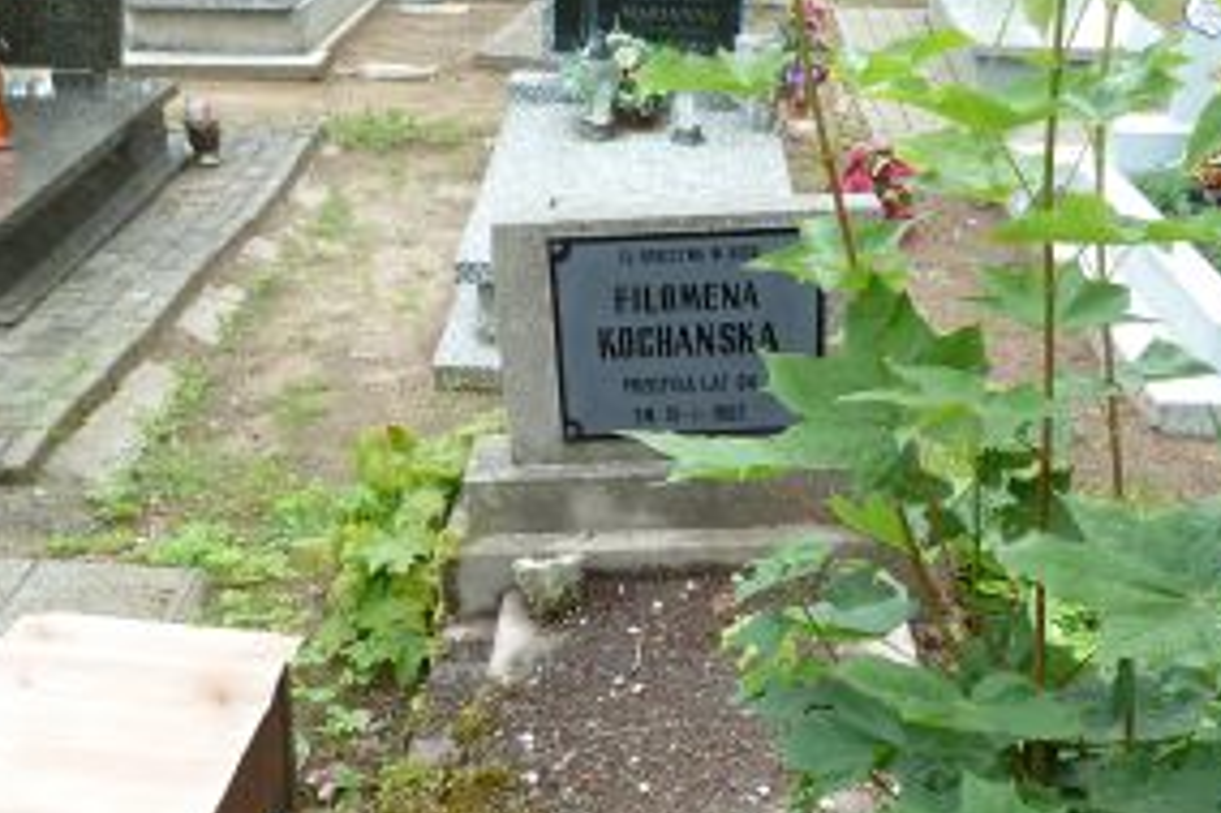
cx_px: 615
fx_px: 1491
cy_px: 839
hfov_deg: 44.5
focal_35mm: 44
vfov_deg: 28.4
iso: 80
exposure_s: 1/80
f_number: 3.3
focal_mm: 4.1
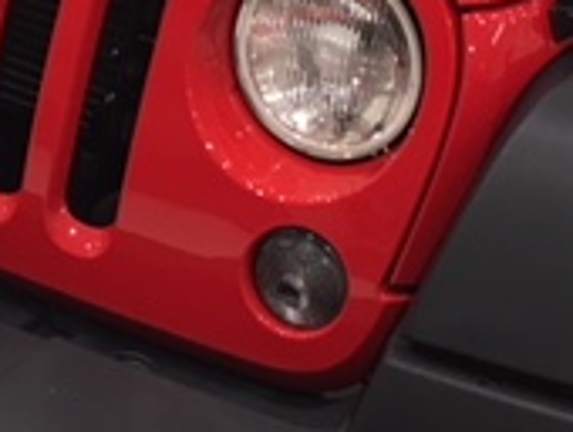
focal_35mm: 109
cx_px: 131
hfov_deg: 17.9
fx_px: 1807
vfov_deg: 13.5
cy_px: 81
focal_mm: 4.15
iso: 64
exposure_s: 1/30
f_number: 2.2
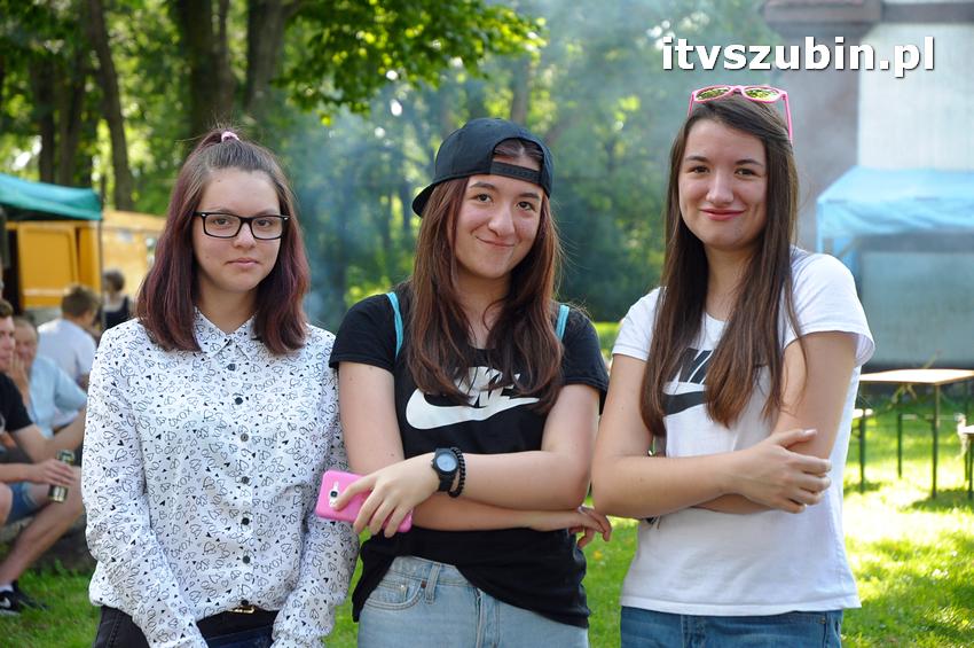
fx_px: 2838
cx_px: 487
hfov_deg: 19.5
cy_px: 324
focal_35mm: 105
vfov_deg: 13.0
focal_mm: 70
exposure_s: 1/250
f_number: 4.5
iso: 640
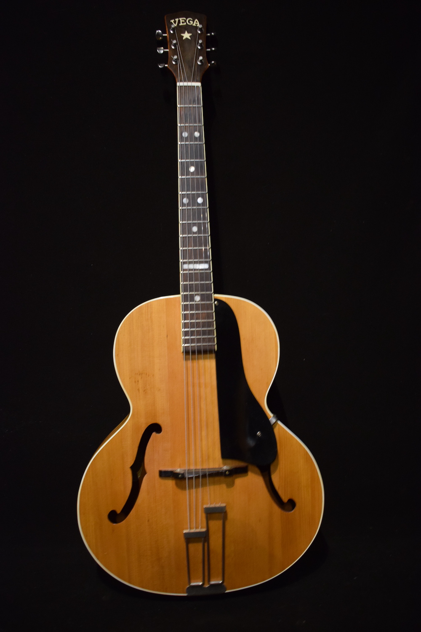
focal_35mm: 32
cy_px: 316
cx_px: 210
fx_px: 553
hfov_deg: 41.7
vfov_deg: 59.5
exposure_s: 1/30
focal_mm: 21
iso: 1800
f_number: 3.8
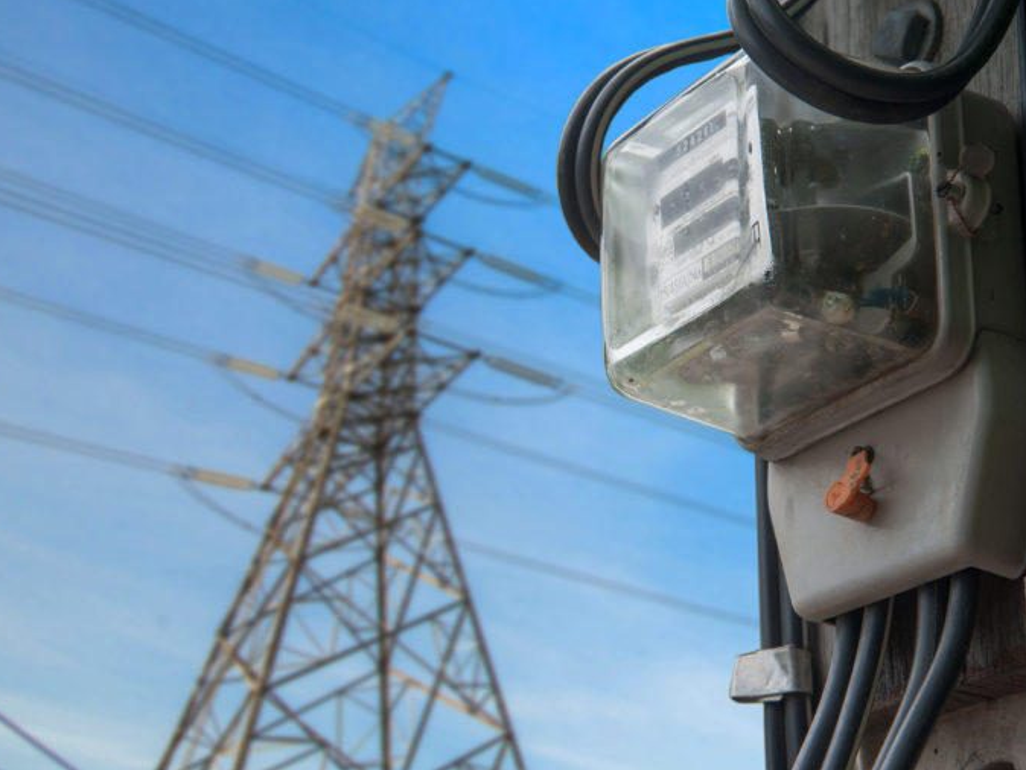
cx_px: 568
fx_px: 2757
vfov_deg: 15.9
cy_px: 383
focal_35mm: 93
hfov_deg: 21.1
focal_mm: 85
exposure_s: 1/250
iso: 200
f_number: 8
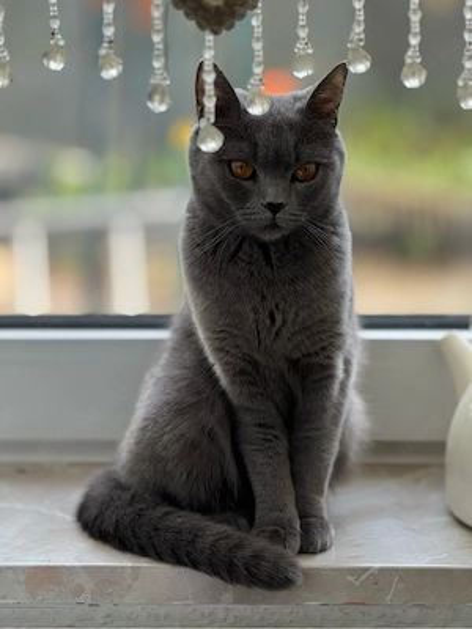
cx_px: 236
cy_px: 314
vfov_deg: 16.4
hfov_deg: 12.3
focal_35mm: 120
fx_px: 2182
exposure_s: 1/107
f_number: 2.8
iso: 50
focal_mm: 15.66
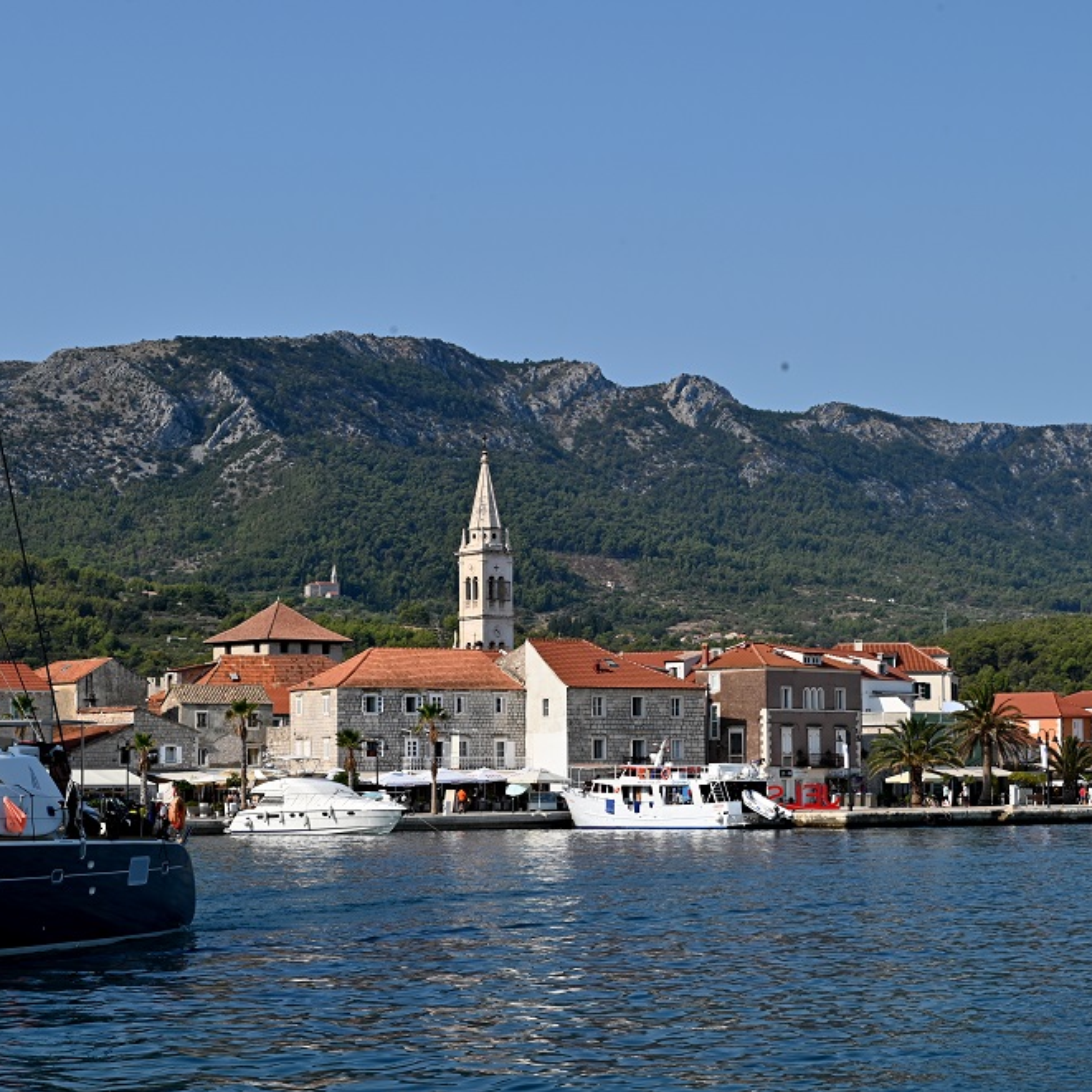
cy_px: 544
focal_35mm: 90
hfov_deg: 19.3
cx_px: 634
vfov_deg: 19.3
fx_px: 3212
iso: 100
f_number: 16
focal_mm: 70
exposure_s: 1/125
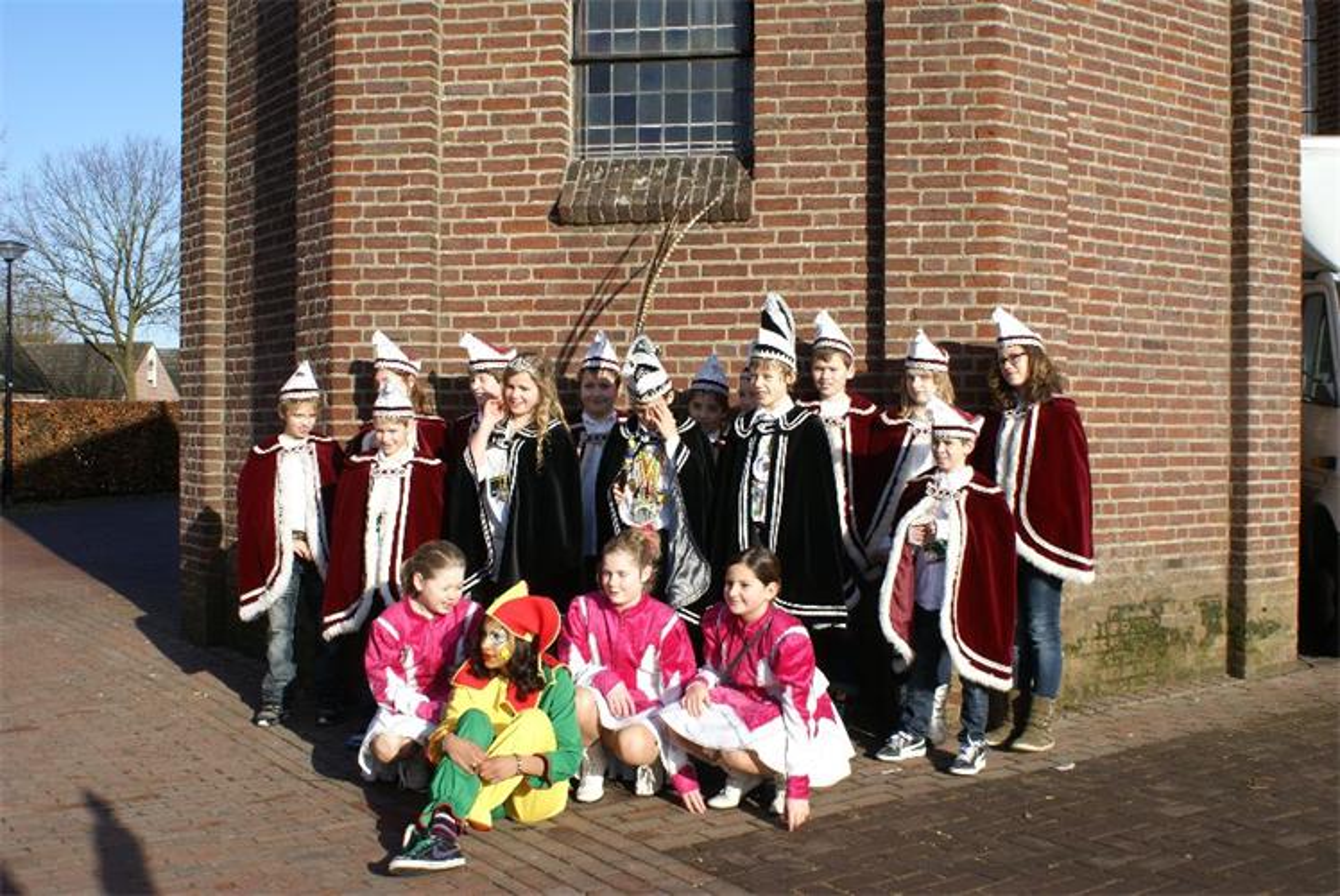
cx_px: 670
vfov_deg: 34.3
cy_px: 448
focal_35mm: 39
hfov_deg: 49.5
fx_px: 1453
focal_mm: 26
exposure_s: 1/125
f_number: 9
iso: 100
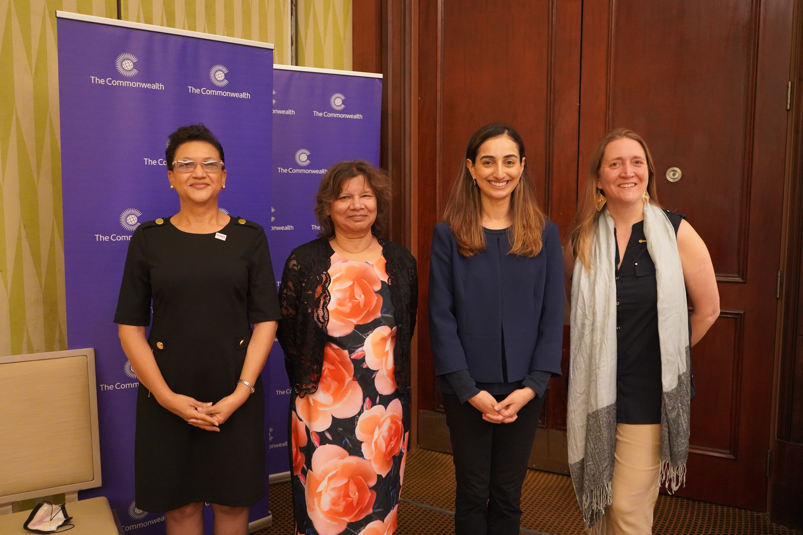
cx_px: 402
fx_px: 669
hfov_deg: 61.9
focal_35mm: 30
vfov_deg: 43.6
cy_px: 268
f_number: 4
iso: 8000
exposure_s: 1/160
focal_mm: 30
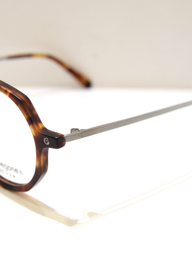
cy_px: 127
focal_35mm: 74
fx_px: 547
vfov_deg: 26.3
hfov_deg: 19.8
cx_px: 58
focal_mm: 34
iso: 800
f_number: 8
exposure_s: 1/25
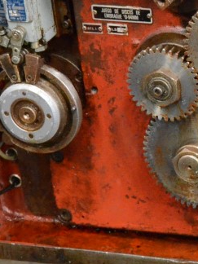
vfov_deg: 9.1
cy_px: 133
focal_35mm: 218
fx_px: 1663
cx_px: 311
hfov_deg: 6.7
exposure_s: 1/100
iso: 6400
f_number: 4.8
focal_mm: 48
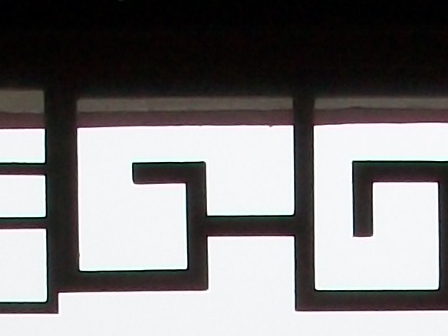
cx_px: 439
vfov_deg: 7.1
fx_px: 2614
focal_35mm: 202
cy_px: 657
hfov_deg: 9.7
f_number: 5.5
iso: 80
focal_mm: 5.7
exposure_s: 1/320
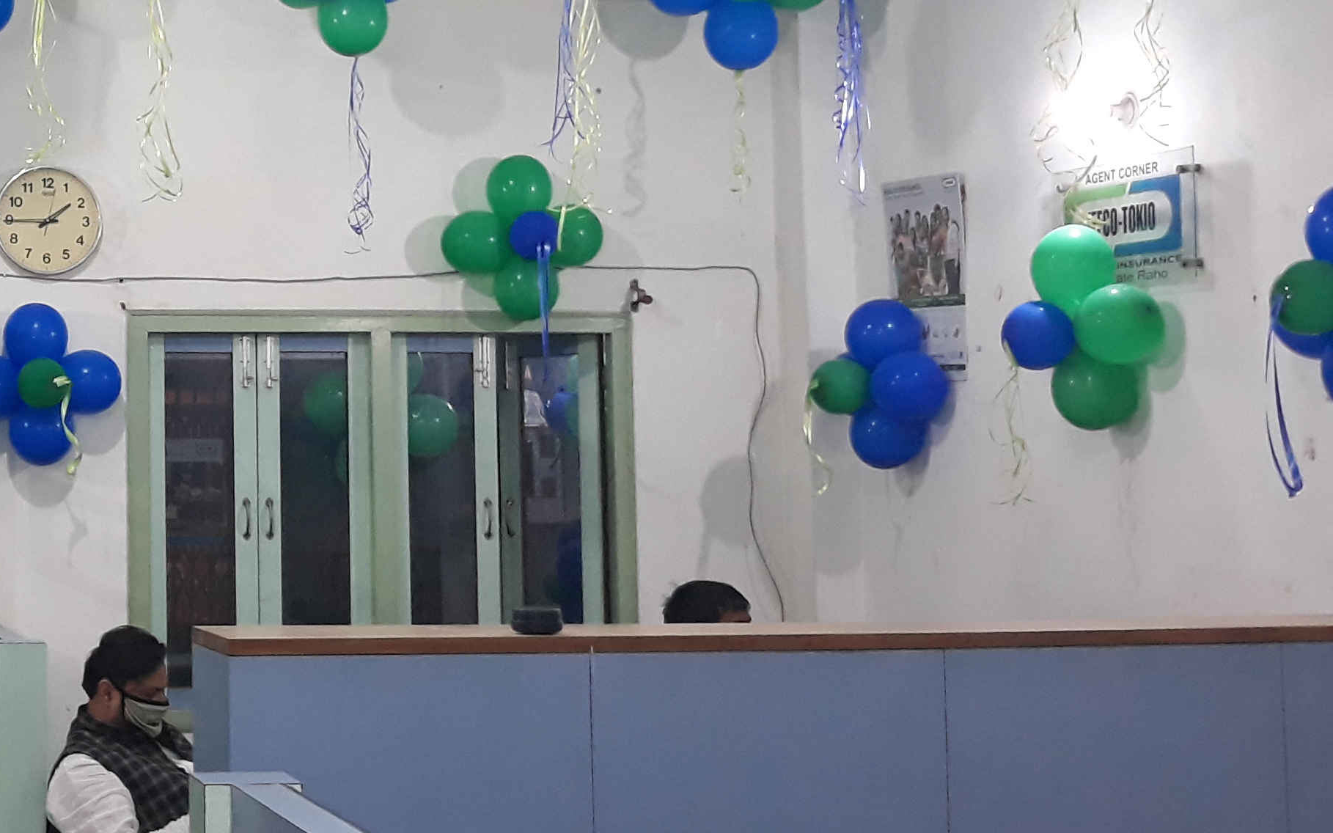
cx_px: 78
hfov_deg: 29.9
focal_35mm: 65
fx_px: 2361
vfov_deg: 20.0
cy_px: 314
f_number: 1.7
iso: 200
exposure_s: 1/50
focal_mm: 3.71
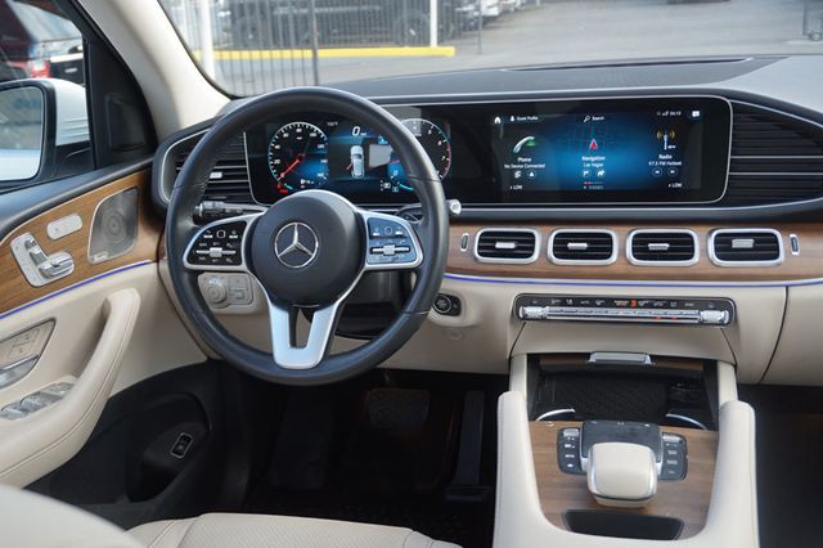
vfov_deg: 36.8
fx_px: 823
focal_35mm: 36
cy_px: 274
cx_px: 412
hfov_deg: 53.2
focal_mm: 24
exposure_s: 1/60
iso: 100
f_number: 4.5
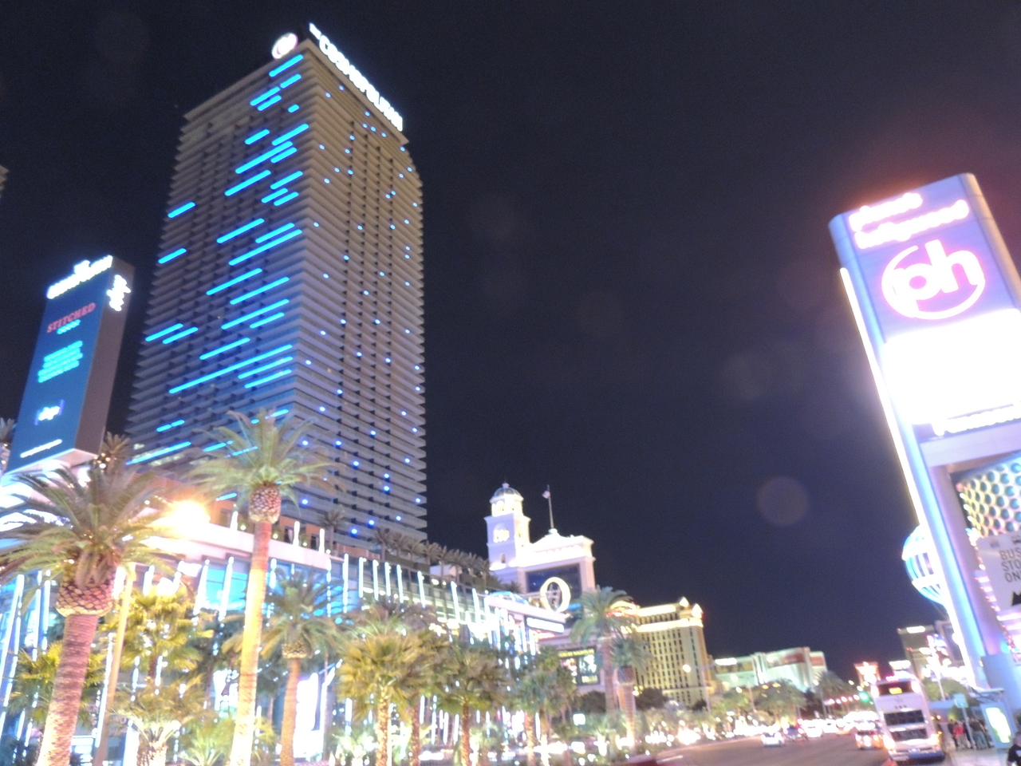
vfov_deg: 56.8
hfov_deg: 71.6
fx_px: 708
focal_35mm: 24
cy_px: 383
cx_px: 510
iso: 800
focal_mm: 4.3
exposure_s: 1/4
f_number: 3
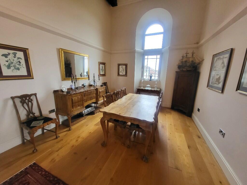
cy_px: 92
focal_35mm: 13
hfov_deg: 106.2
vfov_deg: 89.9
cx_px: 124
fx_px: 93
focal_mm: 1.74
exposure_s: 1/50
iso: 400
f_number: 2.2
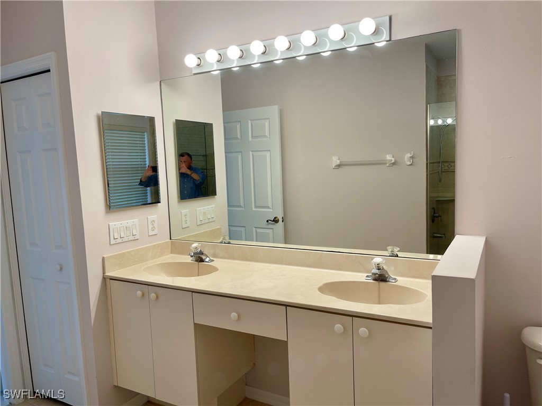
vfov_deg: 54.9
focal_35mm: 25
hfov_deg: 69.4
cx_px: 271
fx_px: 391
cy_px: 203
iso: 32
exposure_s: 1/256
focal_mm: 5.1
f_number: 1.6
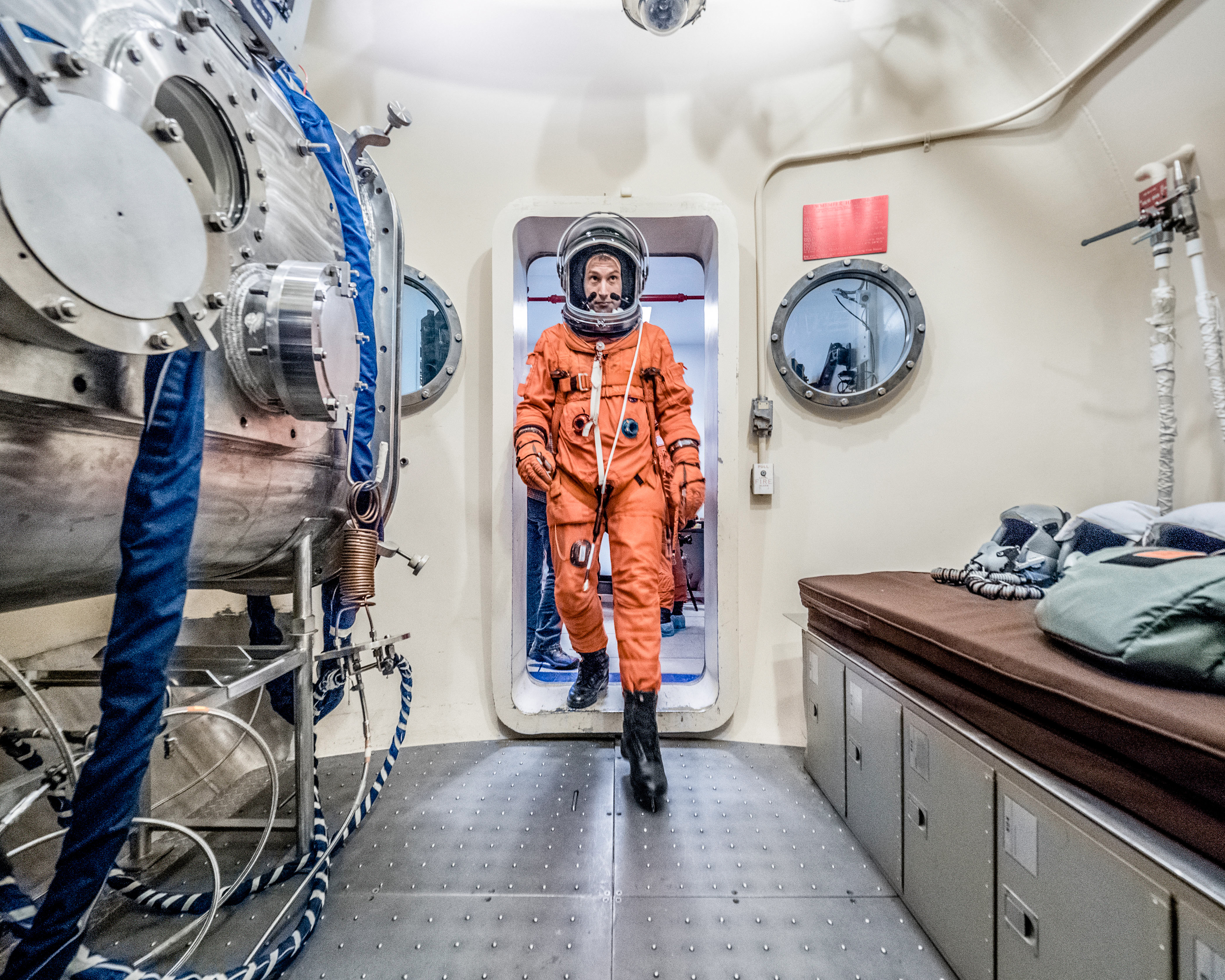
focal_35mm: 15
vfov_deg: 84.0
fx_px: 544
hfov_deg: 96.8
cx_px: 636
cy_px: 501
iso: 1600
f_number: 2.8
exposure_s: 1/40
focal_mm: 7
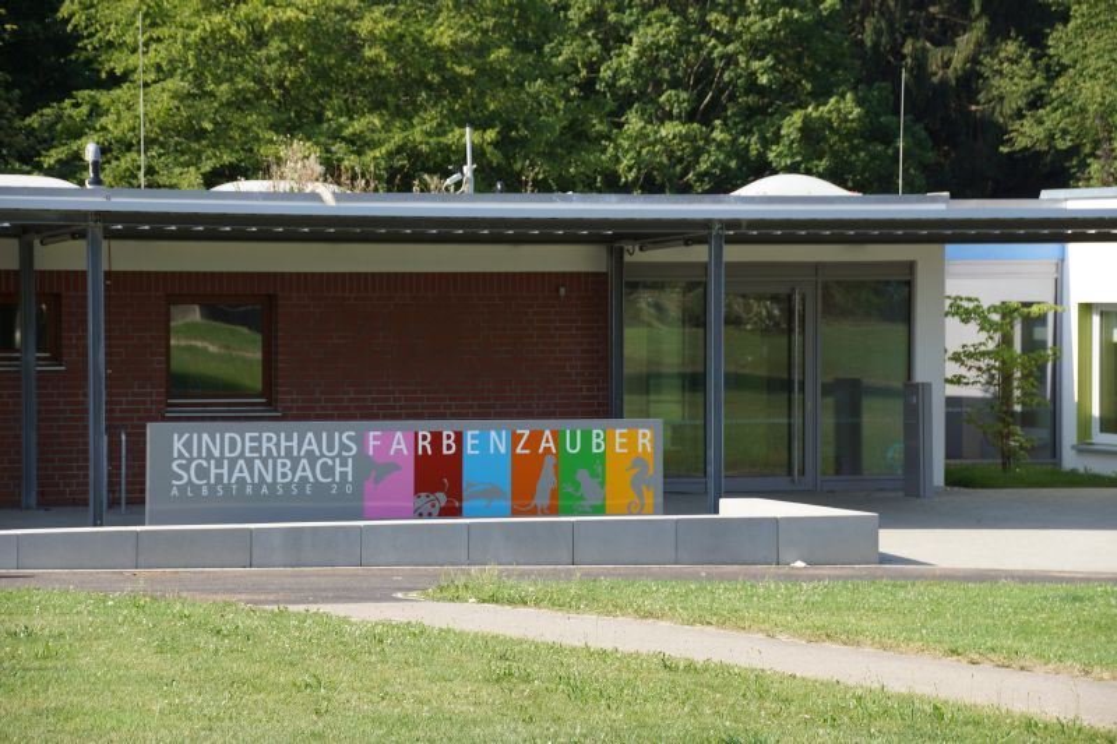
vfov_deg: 10.2
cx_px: 558
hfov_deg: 15.2
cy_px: 372
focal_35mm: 135
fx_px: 4188
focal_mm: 90
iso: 100
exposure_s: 1/200
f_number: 6.3
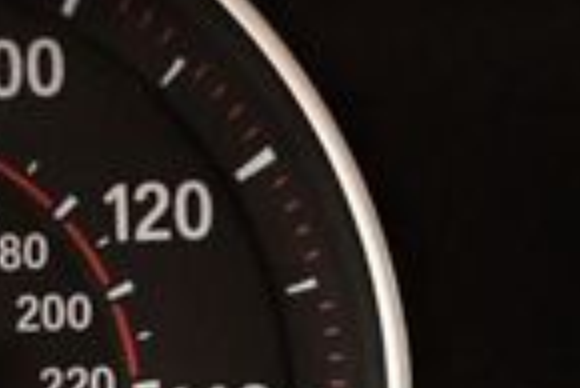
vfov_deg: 8.2
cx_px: 612
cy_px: 788
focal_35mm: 159
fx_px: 2564
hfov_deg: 12.7
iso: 6400
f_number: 3.5
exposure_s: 1/60
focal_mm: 18
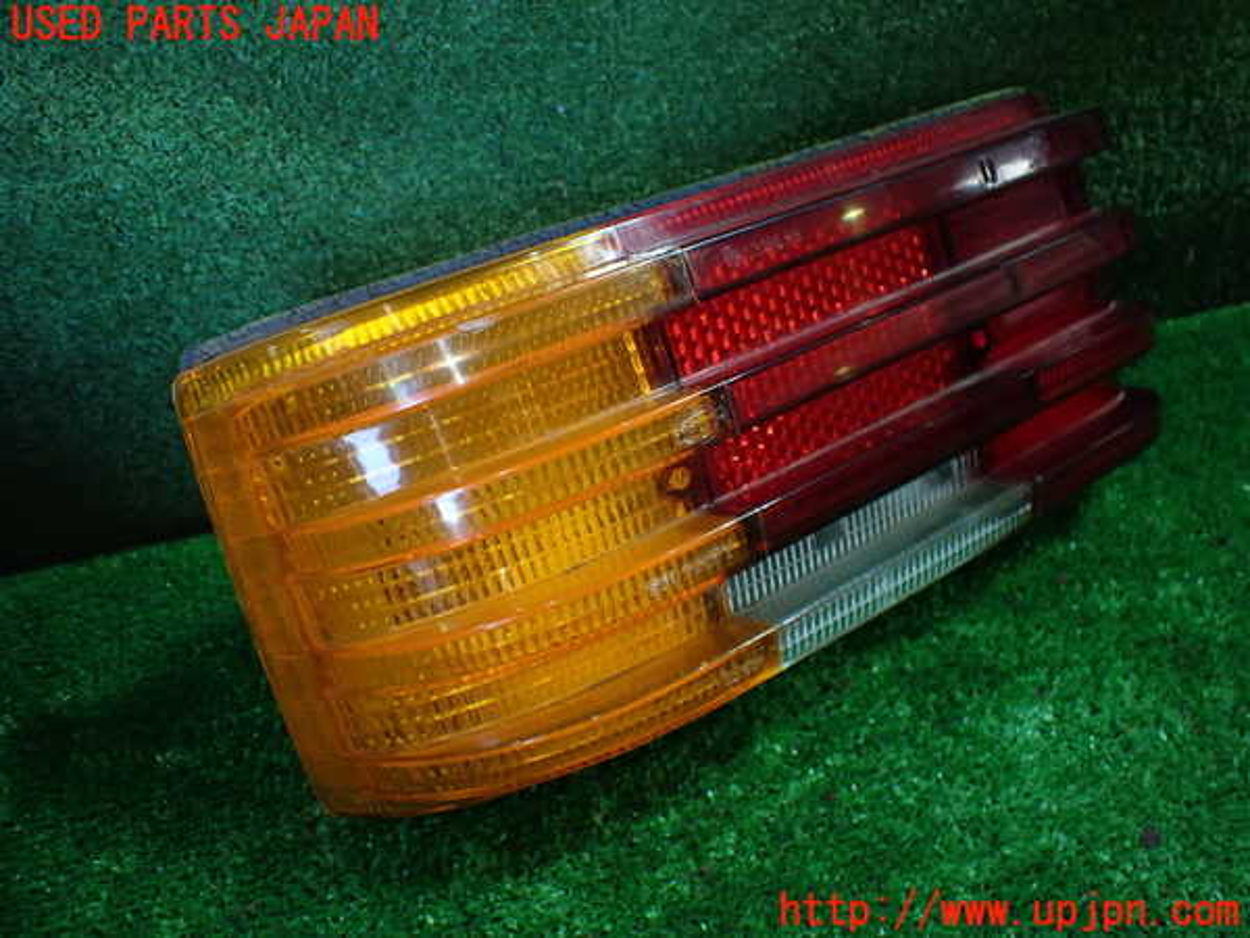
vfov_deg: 46.8
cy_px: 469
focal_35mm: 30
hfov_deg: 60.0
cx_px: 625
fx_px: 1083
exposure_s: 1/125
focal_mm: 5.4
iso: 500
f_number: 2.3
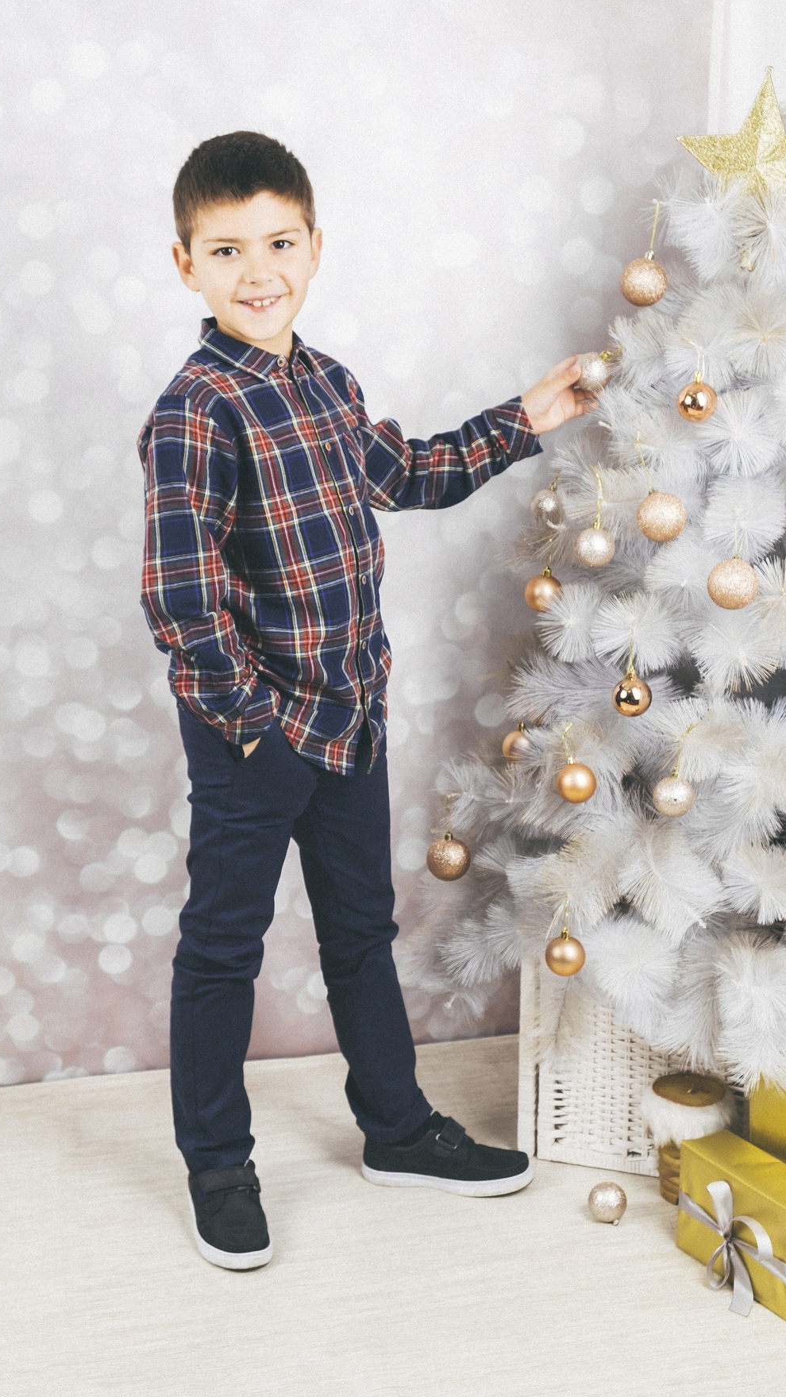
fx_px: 1667
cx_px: 406
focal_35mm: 45
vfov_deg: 45.5
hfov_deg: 26.5
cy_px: 697
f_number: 5
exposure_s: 1/125
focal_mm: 27.7
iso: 200
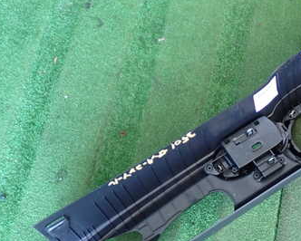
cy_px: 157
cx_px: 249
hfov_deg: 27.6
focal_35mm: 67
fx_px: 597
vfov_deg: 22.8
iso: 800
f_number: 2.7
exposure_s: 1/30
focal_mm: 6.83
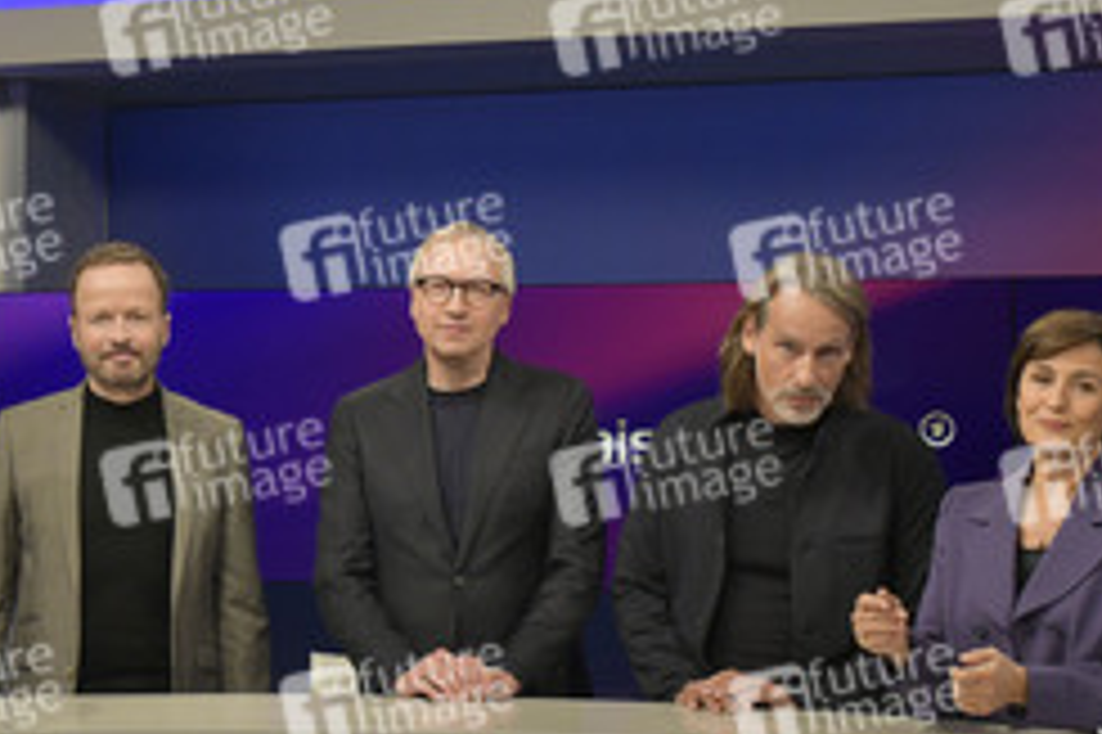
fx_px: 1805
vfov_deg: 22.7
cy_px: 585
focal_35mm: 59
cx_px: 277
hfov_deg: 33.3
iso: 1600
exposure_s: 1/200
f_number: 5.6
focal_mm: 32
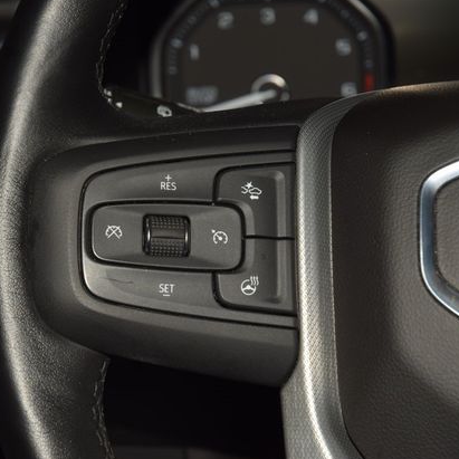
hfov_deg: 12.6
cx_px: 170
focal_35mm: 139
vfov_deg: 12.6
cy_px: 231
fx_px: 2085
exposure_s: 1/125
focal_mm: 70
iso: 100
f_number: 8
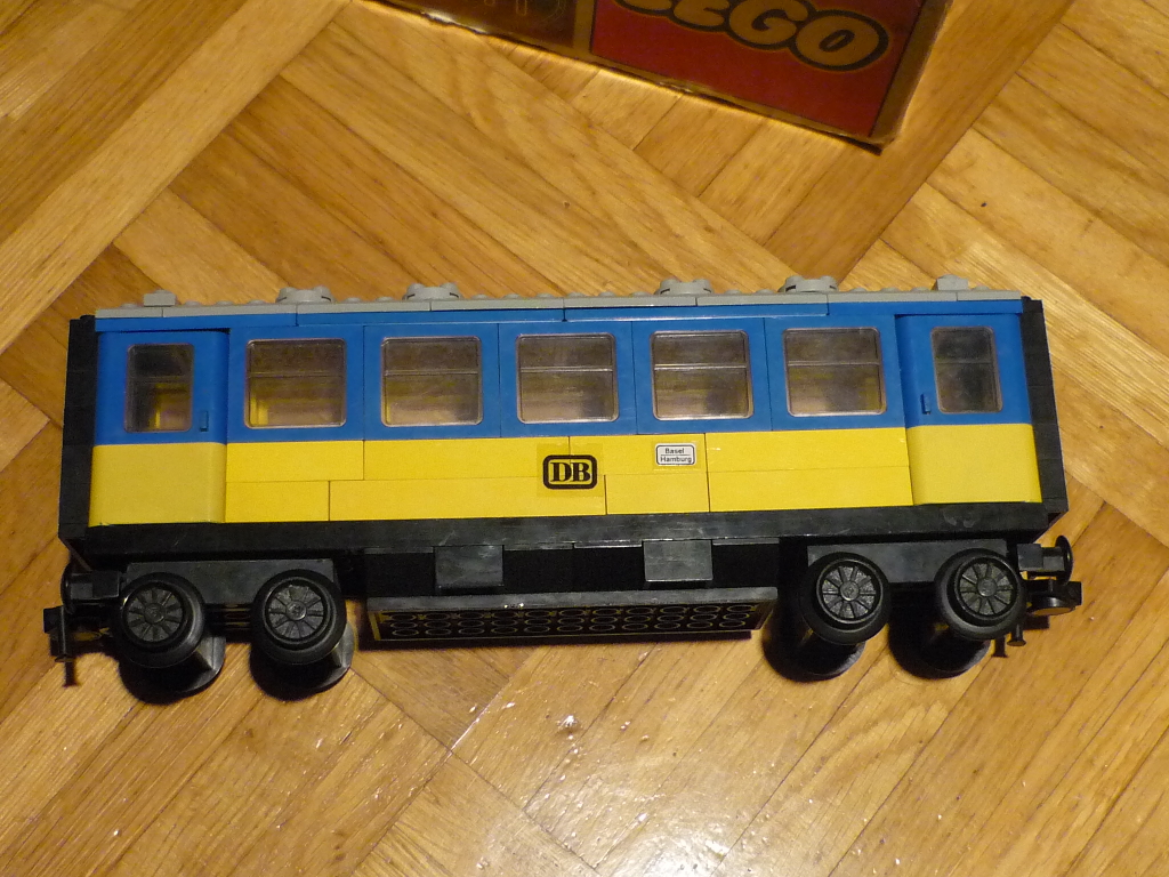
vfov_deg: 28.6
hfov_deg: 37.5
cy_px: 438
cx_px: 584
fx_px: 1722
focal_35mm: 51
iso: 400
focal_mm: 5.5
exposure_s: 1/30
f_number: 2.8
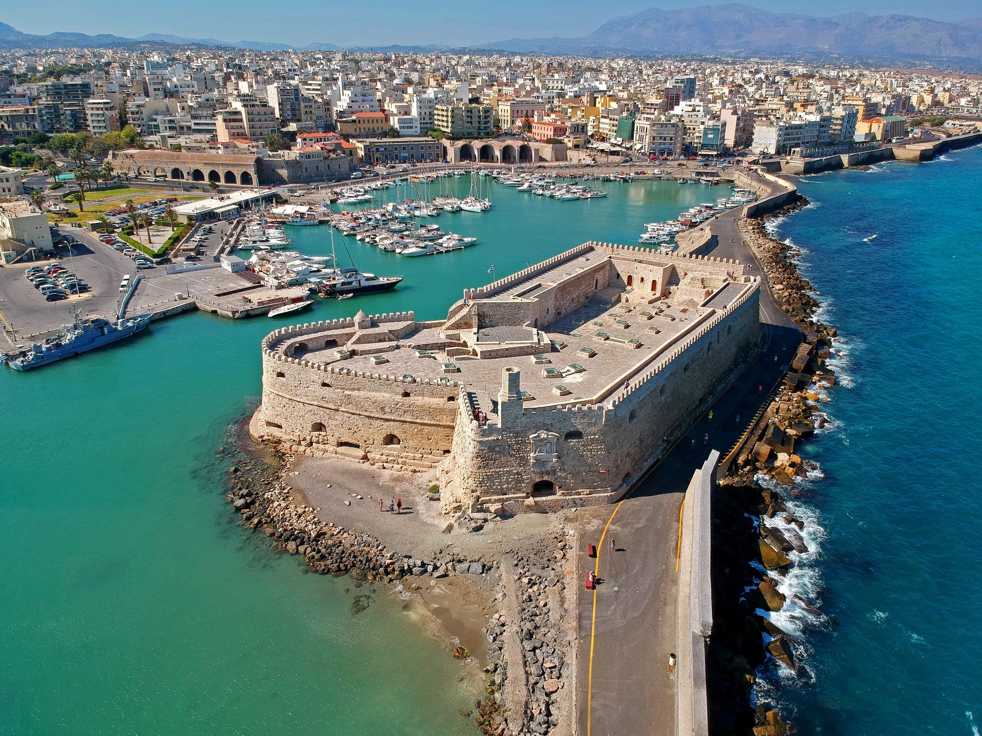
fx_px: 709
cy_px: 368
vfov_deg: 54.9
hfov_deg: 69.4
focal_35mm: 25
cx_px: 491
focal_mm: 4.49
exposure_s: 1/1250
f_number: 2.6
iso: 100
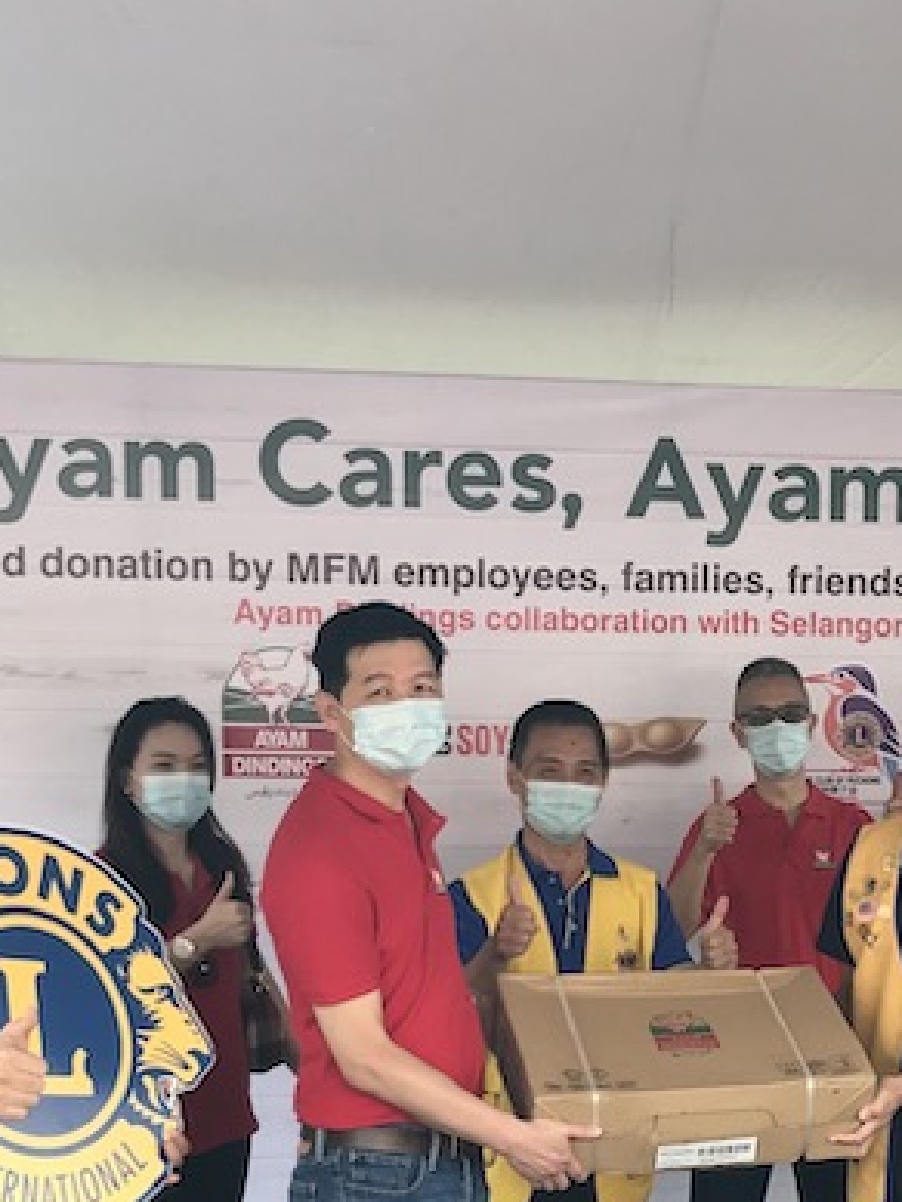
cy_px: 1112
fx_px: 2500
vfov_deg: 26.0
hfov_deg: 20.3
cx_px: 683
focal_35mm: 72
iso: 20
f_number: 1.8
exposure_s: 1/102
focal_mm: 3.99
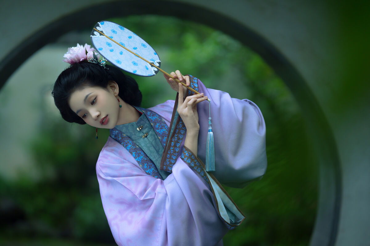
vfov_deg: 16.1
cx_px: 185
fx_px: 874
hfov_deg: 23.9
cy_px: 123
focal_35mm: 85
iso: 400
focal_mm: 85
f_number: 1.4
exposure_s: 1/320
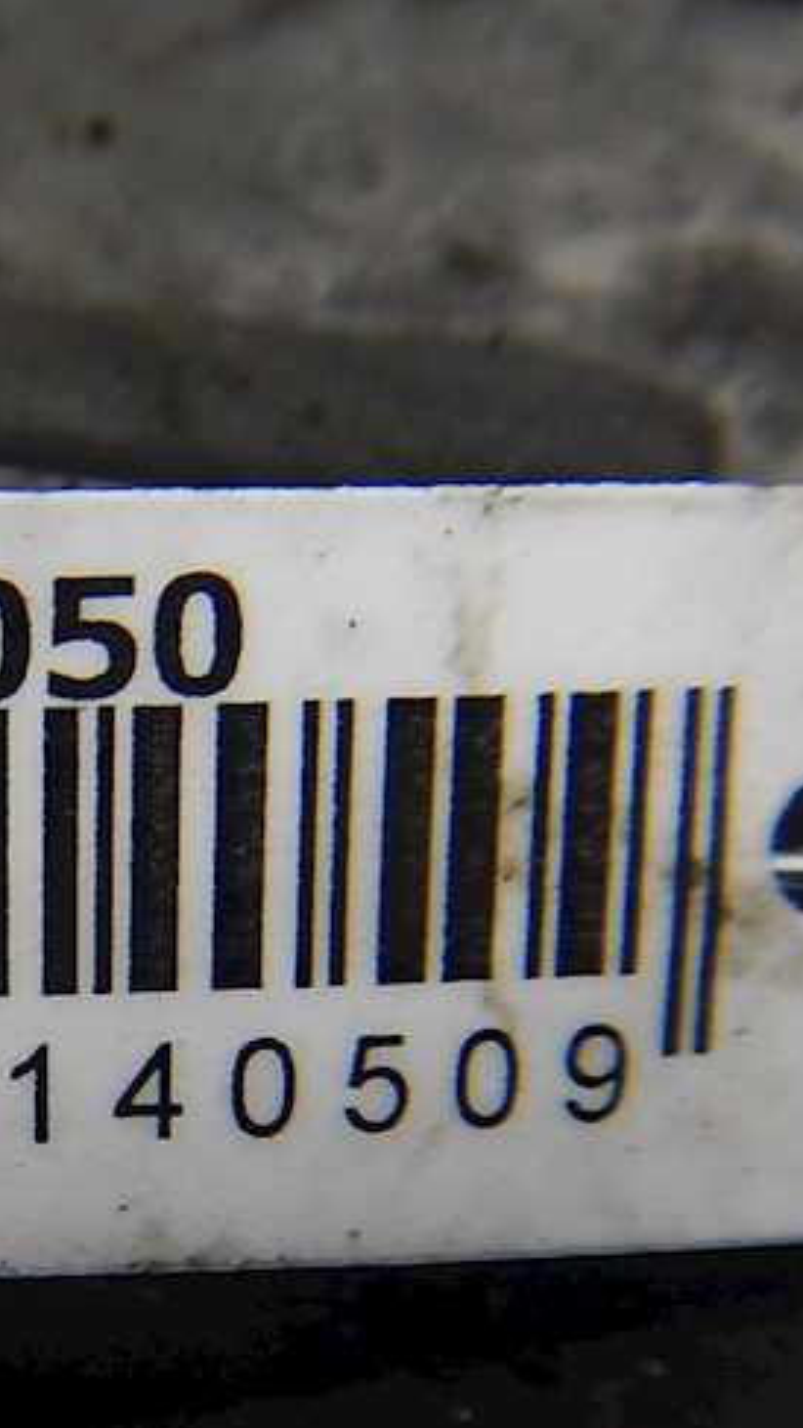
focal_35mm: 55
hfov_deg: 20.3
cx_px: -196
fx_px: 2082
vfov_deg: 37.4
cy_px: 956
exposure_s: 1/30
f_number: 2.8
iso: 200
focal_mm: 4.3
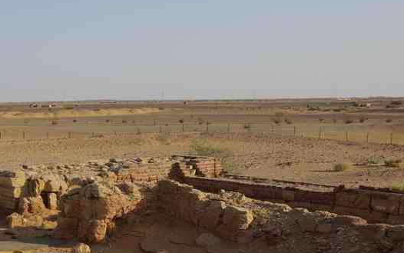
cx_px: 52
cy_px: 198
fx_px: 705
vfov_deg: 20.1
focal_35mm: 64
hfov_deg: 30.8
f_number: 6.7
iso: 100
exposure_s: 1/180
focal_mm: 21.9
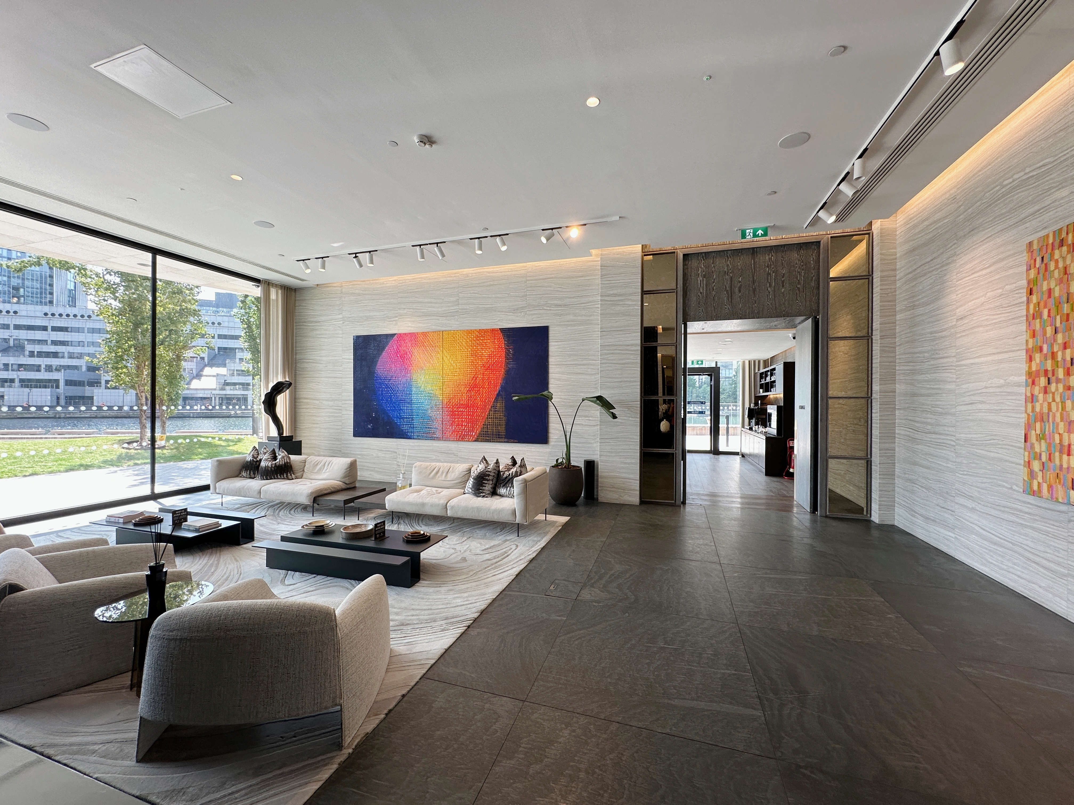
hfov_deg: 102.1
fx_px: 434
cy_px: 402
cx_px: 537
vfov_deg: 85.7
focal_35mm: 14
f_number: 2.2
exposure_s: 1/99
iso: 50
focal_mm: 2.22
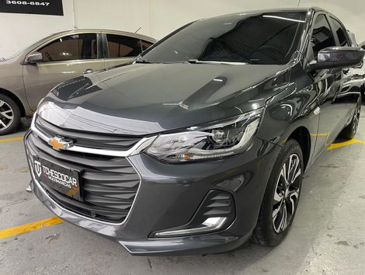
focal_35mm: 26
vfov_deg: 53.2
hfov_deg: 67.2
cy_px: 138
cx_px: 182
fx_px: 275
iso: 100
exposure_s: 1/60
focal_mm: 4.2
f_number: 1.6
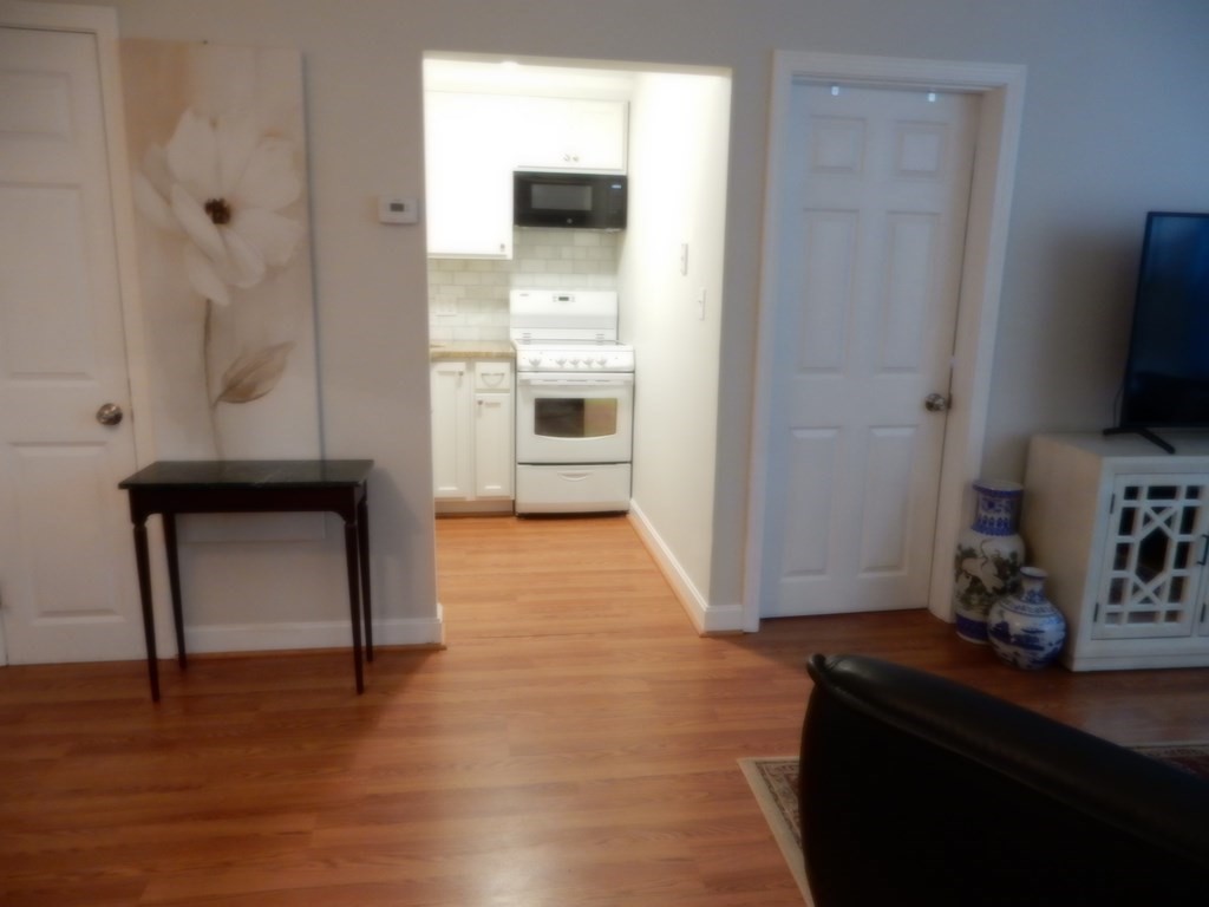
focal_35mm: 25
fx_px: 873
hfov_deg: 69.4
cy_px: 454
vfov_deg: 54.9
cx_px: 604
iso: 400
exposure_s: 1/15
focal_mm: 4.5
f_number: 3.7
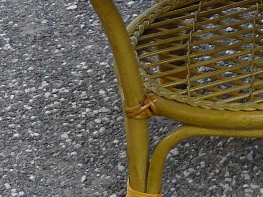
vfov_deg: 7.4
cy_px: -99
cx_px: 555
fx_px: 1497
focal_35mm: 197
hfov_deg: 9.3
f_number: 2.8
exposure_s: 1/125
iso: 100
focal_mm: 6
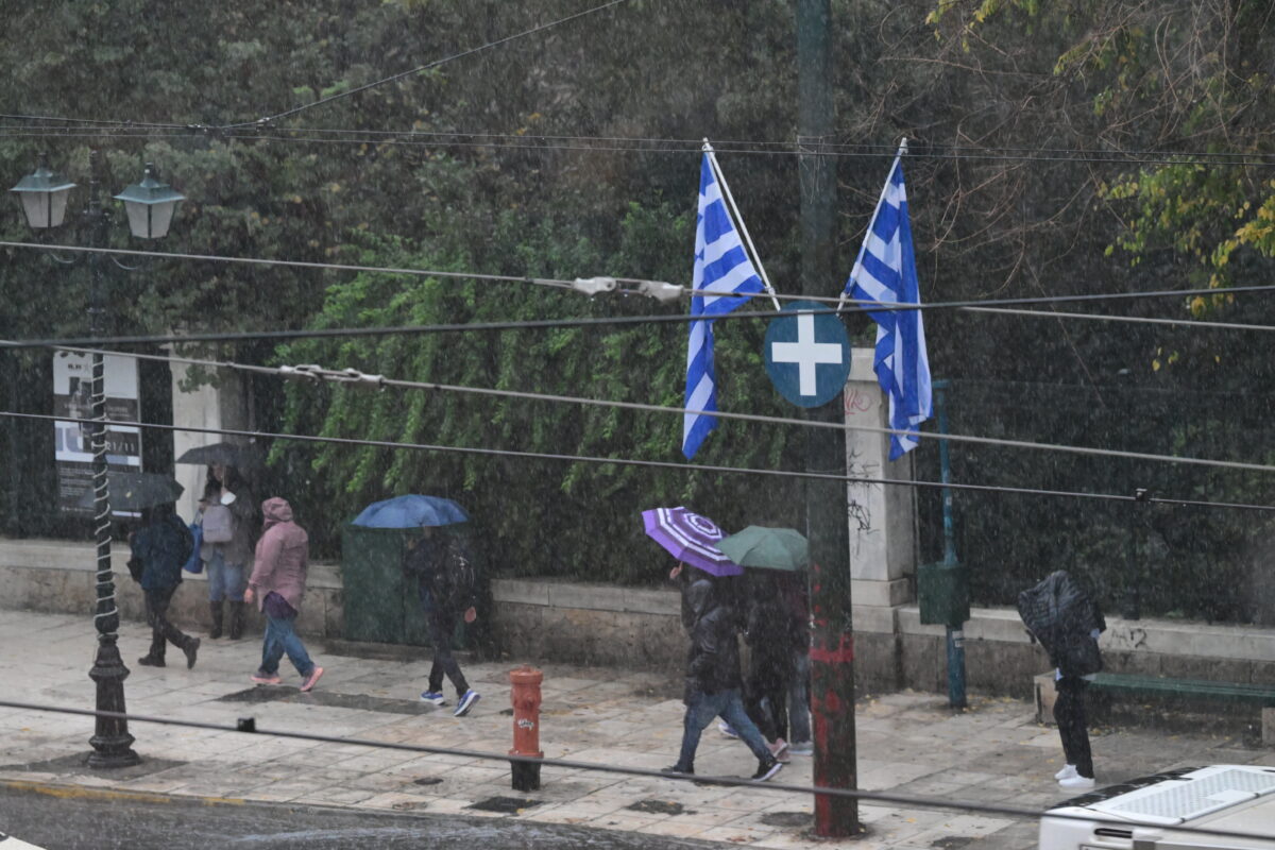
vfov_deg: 8.3
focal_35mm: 165
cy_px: 425
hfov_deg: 12.5
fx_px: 5843
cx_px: 638
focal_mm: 165
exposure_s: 1/400
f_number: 5.6
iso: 8000
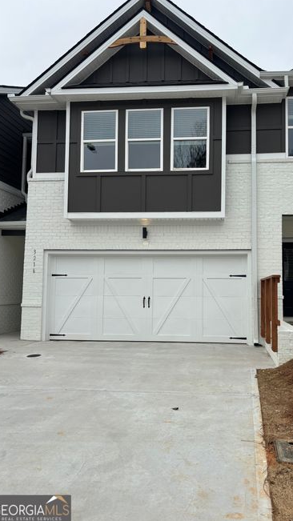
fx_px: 401
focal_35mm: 29
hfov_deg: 39.8
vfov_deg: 66.1
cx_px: 191
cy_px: 255
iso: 50
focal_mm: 5.96
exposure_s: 1/4425
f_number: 1.6
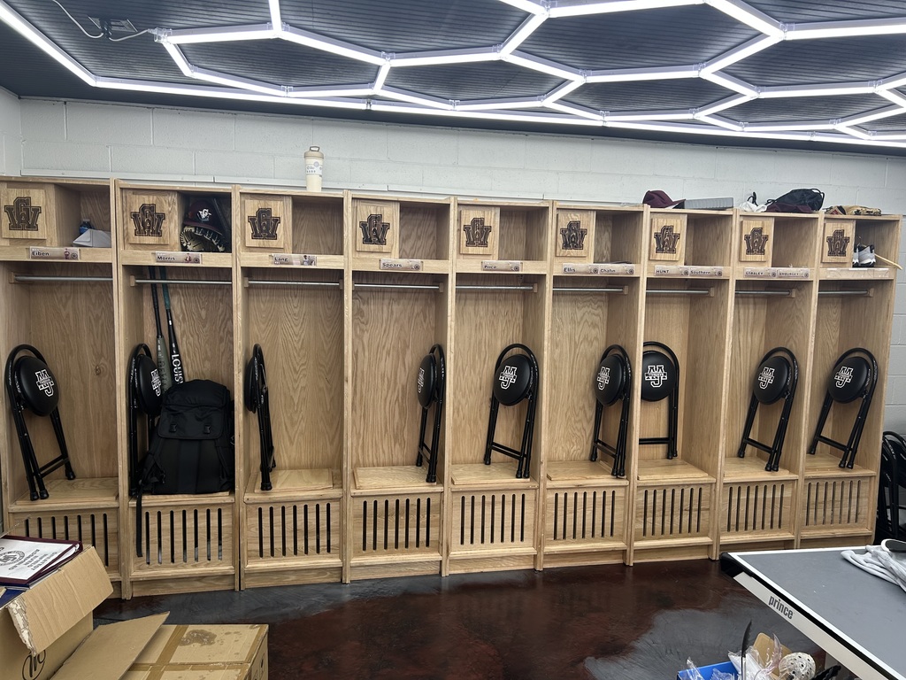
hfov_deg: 67.3
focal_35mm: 26
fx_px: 680
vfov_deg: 53.1
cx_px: 453
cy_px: 340
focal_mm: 5.7
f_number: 1.5
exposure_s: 1/164
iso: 50
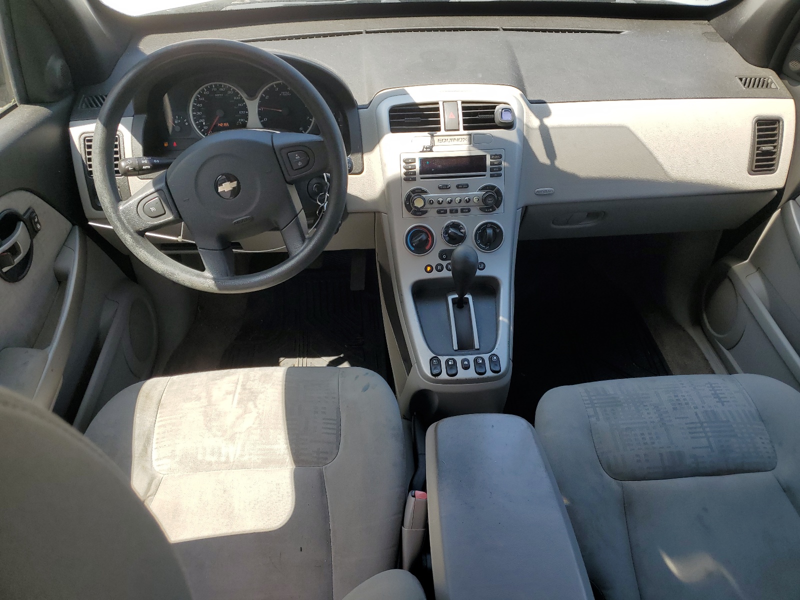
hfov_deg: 67.3
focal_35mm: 26
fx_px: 601
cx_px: 400
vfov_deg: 53.1
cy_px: 300
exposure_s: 1/625
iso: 50
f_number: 1.5
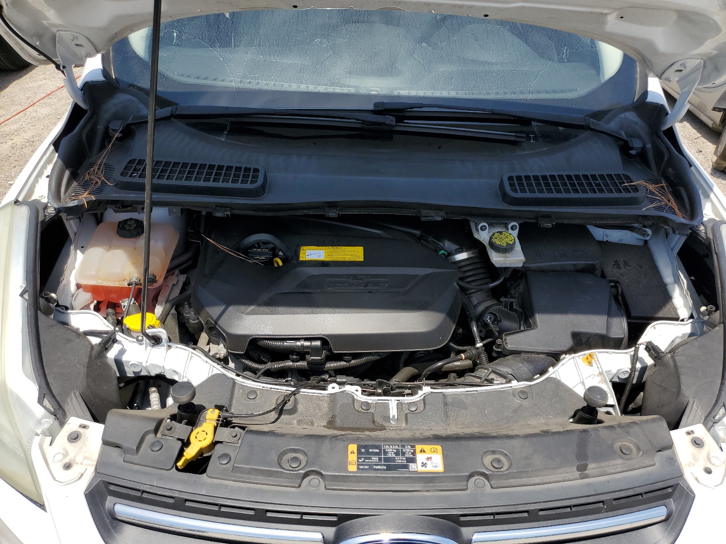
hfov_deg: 67.3
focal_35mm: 26
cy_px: 272
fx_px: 545
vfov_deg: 53.1
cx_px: 363
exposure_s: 1/2500
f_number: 1.5
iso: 50
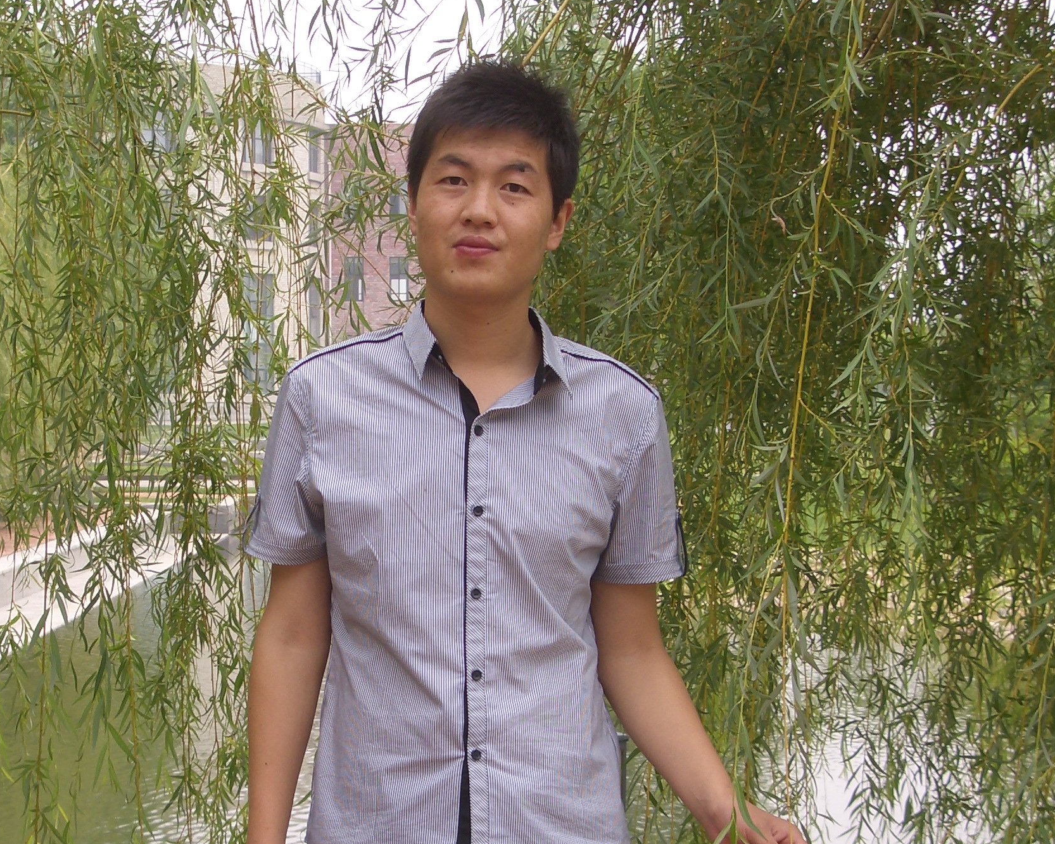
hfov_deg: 20.6
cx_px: 402
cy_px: 553
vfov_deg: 16.5
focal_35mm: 93
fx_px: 2904
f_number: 3.5
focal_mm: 10.2
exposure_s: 1/250
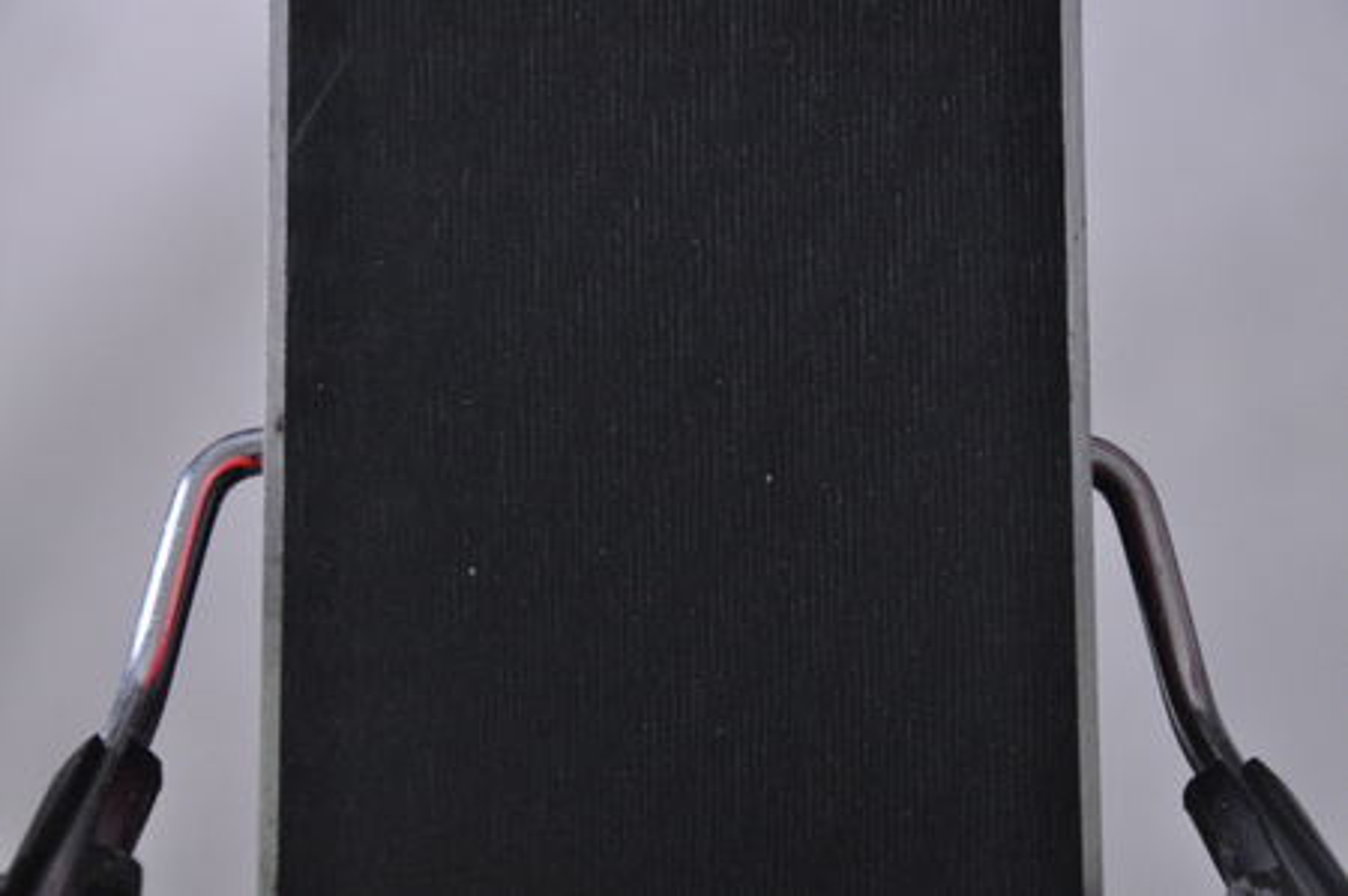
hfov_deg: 13.1
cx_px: 674
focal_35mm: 158
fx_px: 5891
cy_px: 448
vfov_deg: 8.7
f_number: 9.5
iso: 3200
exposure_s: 1/125
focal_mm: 105
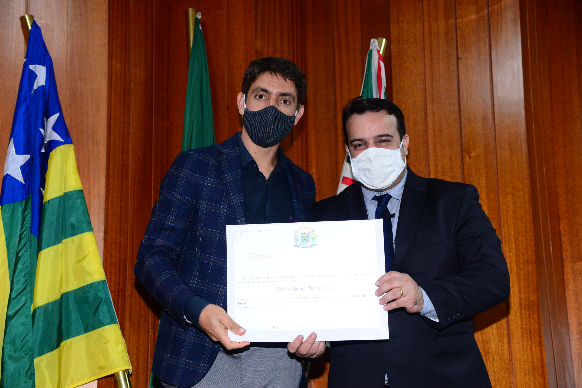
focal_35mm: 58
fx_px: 938
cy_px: 194
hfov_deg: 34.5
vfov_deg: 23.4
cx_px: 291
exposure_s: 1/125
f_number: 4.5
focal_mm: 58
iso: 2500
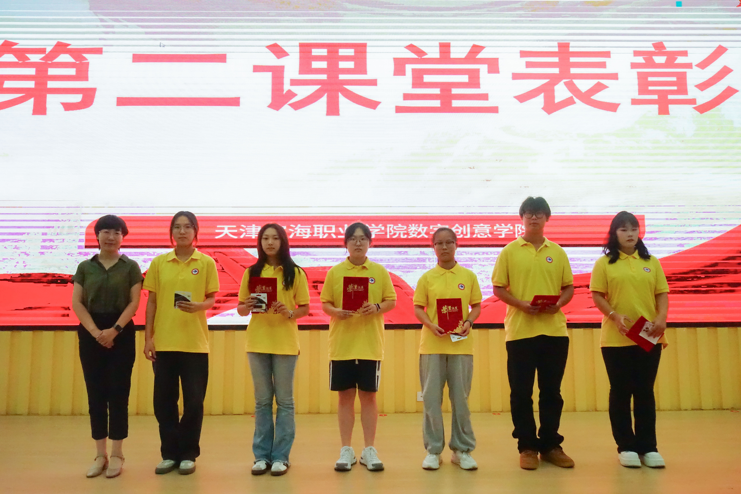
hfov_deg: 65.5
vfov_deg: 46.4
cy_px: 247
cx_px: 370
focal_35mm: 28
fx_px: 576
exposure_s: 1/640
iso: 12800
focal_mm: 28
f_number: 6.3
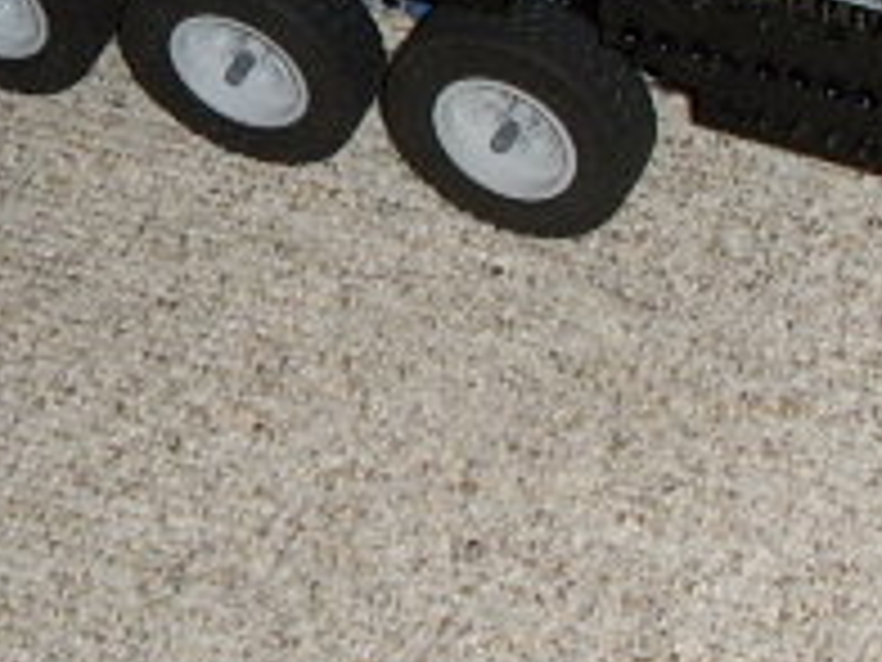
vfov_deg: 14.8
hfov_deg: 19.5
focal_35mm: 98
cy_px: -27
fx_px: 2497
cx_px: 864
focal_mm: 5.8
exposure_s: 1/30
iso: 141
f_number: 2.9
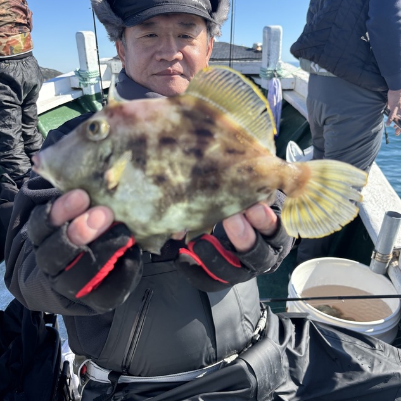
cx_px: 201
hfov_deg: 52.5
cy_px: 170
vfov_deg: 52.3
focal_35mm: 31
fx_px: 406
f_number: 1.6
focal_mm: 5.96
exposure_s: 1/1477
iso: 50
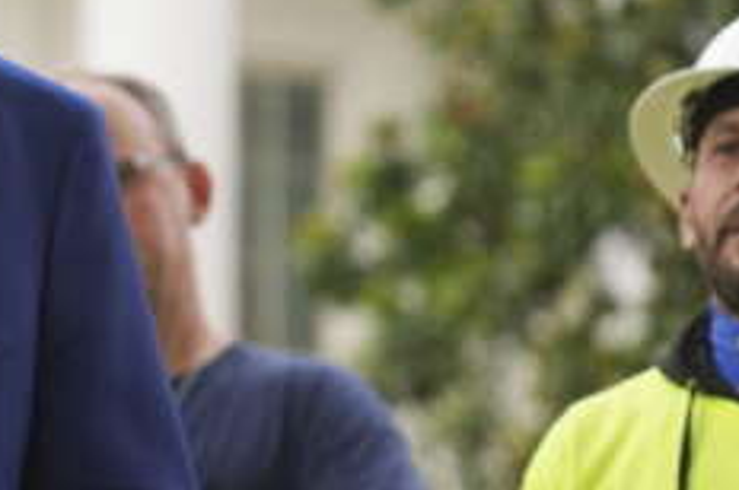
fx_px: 5801
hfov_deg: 7.2
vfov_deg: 4.8
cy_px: 261
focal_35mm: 283
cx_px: -306
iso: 400
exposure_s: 1/640
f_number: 4
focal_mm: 98
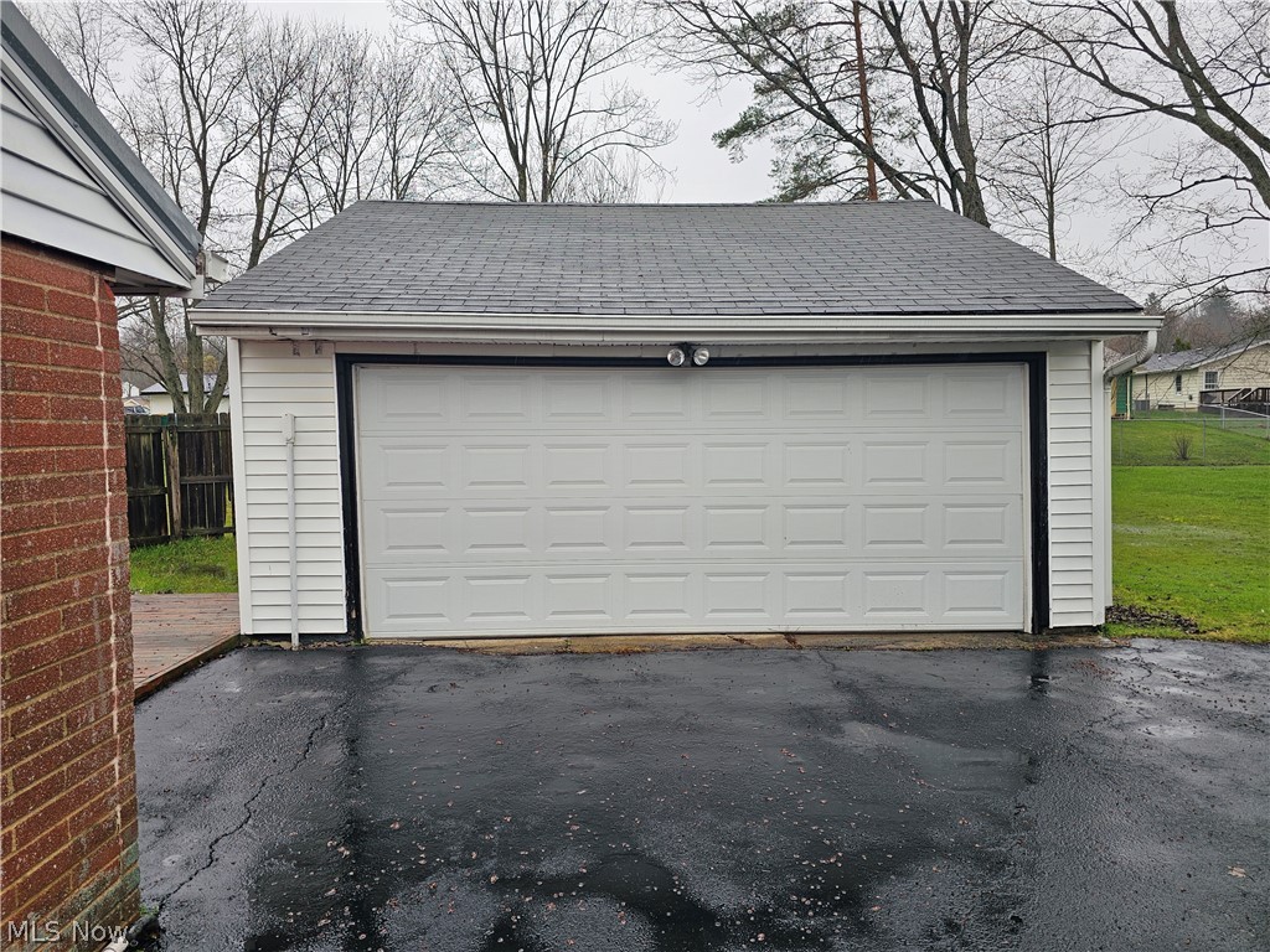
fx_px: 844
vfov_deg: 58.9
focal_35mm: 23
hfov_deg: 73.9
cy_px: 476
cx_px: 635
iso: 12
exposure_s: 1/120
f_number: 1.7
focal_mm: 6.3
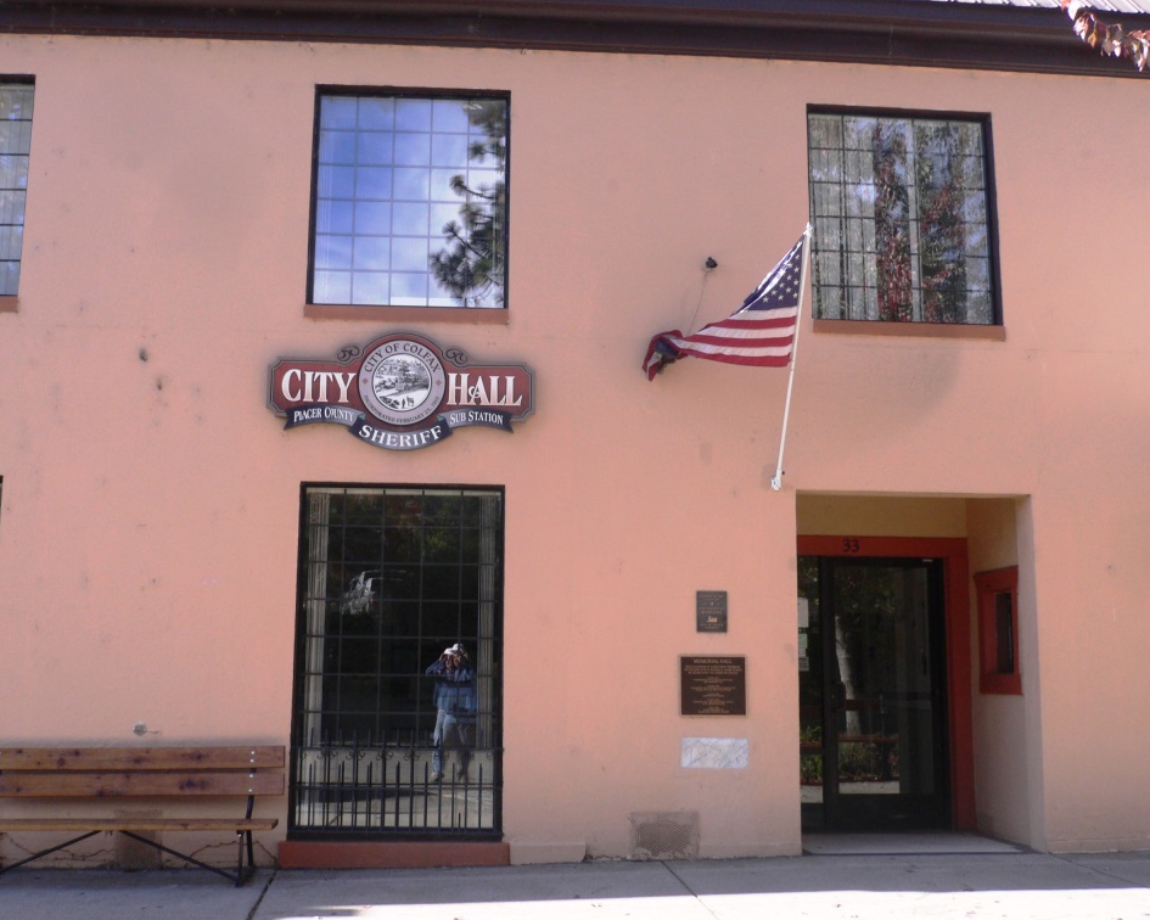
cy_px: 454
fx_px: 1259
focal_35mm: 37
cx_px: 542
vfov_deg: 40.1
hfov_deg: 49.1
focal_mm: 5.8
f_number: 5.6
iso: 80
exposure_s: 1/125
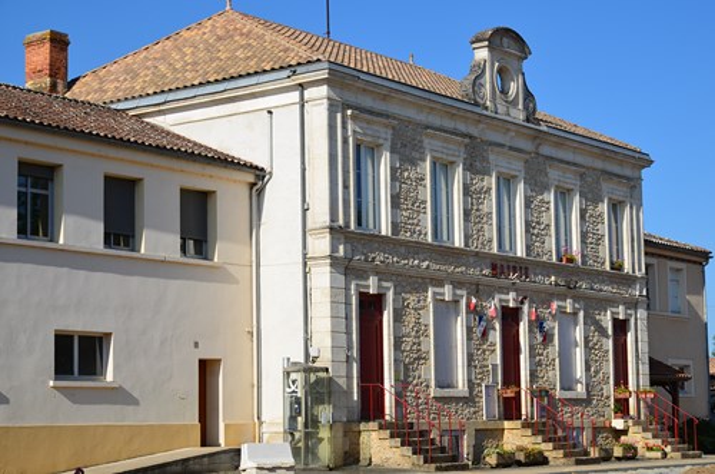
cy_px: 237
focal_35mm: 75
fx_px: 1486
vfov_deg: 18.1
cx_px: 358
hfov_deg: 27.0
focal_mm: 50
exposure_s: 1/200
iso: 100
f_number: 13
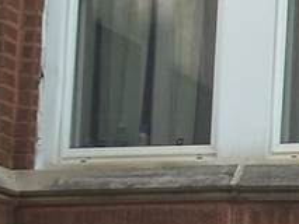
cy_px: 357
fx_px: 2645
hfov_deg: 6.3
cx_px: 633
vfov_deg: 4.8
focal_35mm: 306
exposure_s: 1/320
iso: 64
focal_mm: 10.7
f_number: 3.2
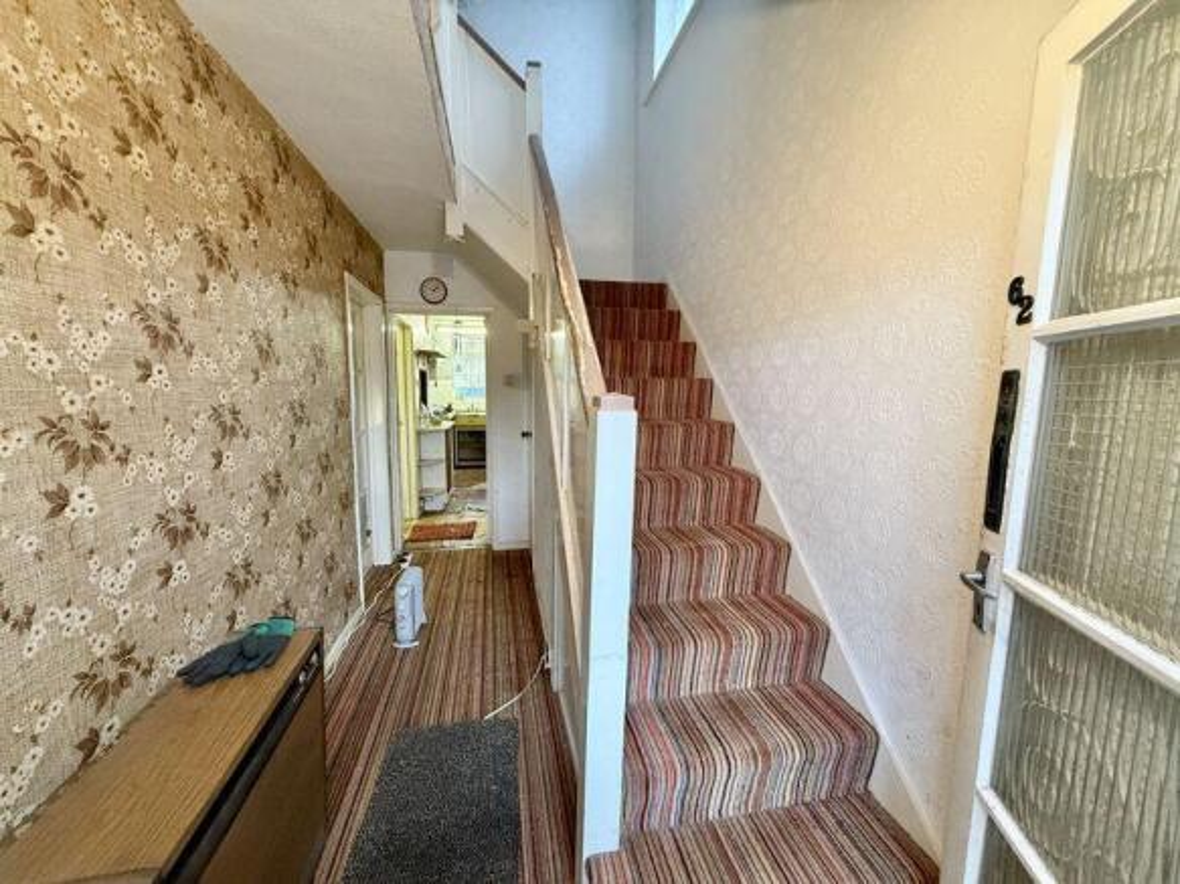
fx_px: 477
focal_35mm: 14
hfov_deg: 102.1
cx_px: 590
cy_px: 442
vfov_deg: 85.7
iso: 500
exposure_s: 1/50
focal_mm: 2.22
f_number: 2.2
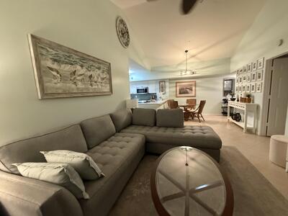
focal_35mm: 14
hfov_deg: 102.1
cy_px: 108
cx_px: 144
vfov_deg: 85.7
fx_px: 116
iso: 800
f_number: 2.2
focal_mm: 2.22
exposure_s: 1/60
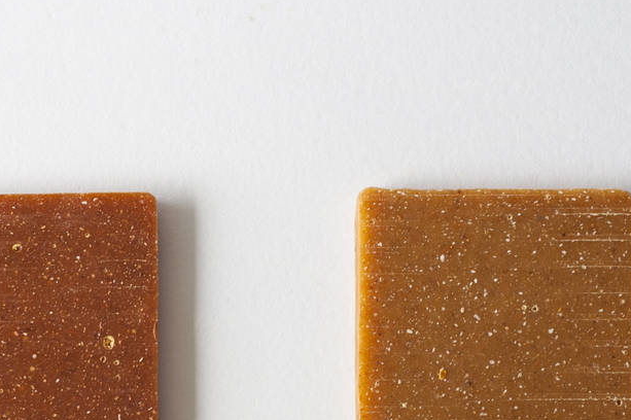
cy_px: 351
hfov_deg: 12.5
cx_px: 22
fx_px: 2855
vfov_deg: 8.4
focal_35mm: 163
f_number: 5
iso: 200
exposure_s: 1/125
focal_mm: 50
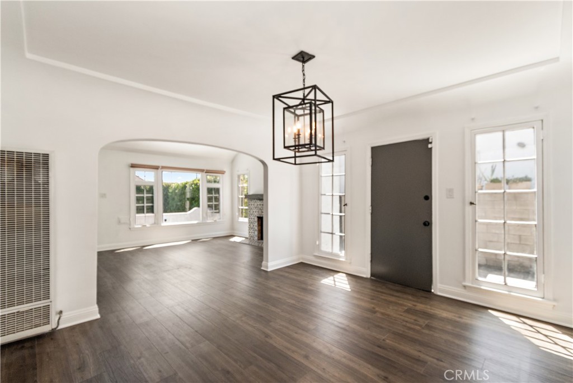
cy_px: 192
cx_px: 286
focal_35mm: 15
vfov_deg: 77.3
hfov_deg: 100.4
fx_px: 239
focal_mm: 10
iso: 320
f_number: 5.6
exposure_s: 1/160
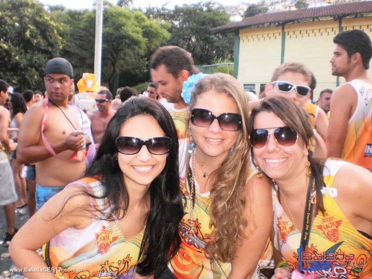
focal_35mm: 36
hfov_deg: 51.4
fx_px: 387
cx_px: 186
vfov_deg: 39.7
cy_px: 140
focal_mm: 6.3
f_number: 3.1
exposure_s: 1/30
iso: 125
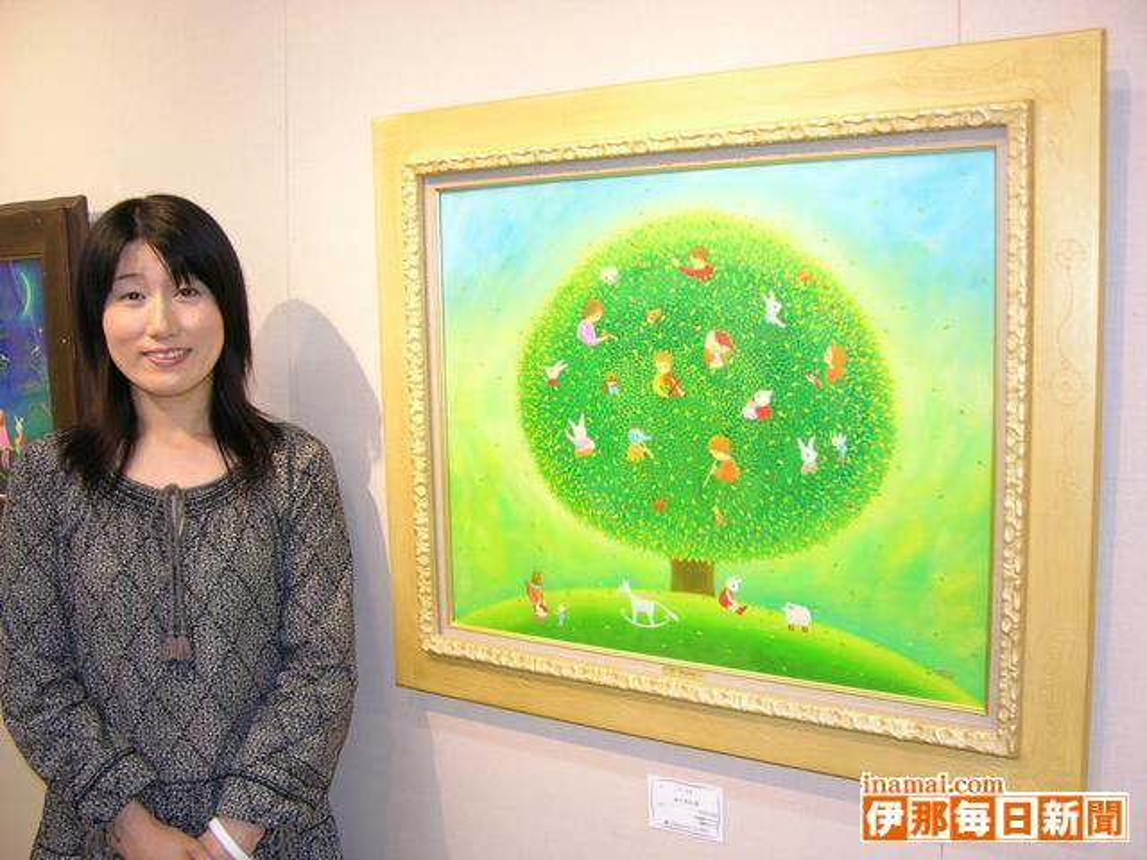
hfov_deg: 52.6
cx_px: 574
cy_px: 430
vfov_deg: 40.7
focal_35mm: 35
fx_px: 1160
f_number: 2.8
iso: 100
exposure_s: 1/30
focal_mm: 9
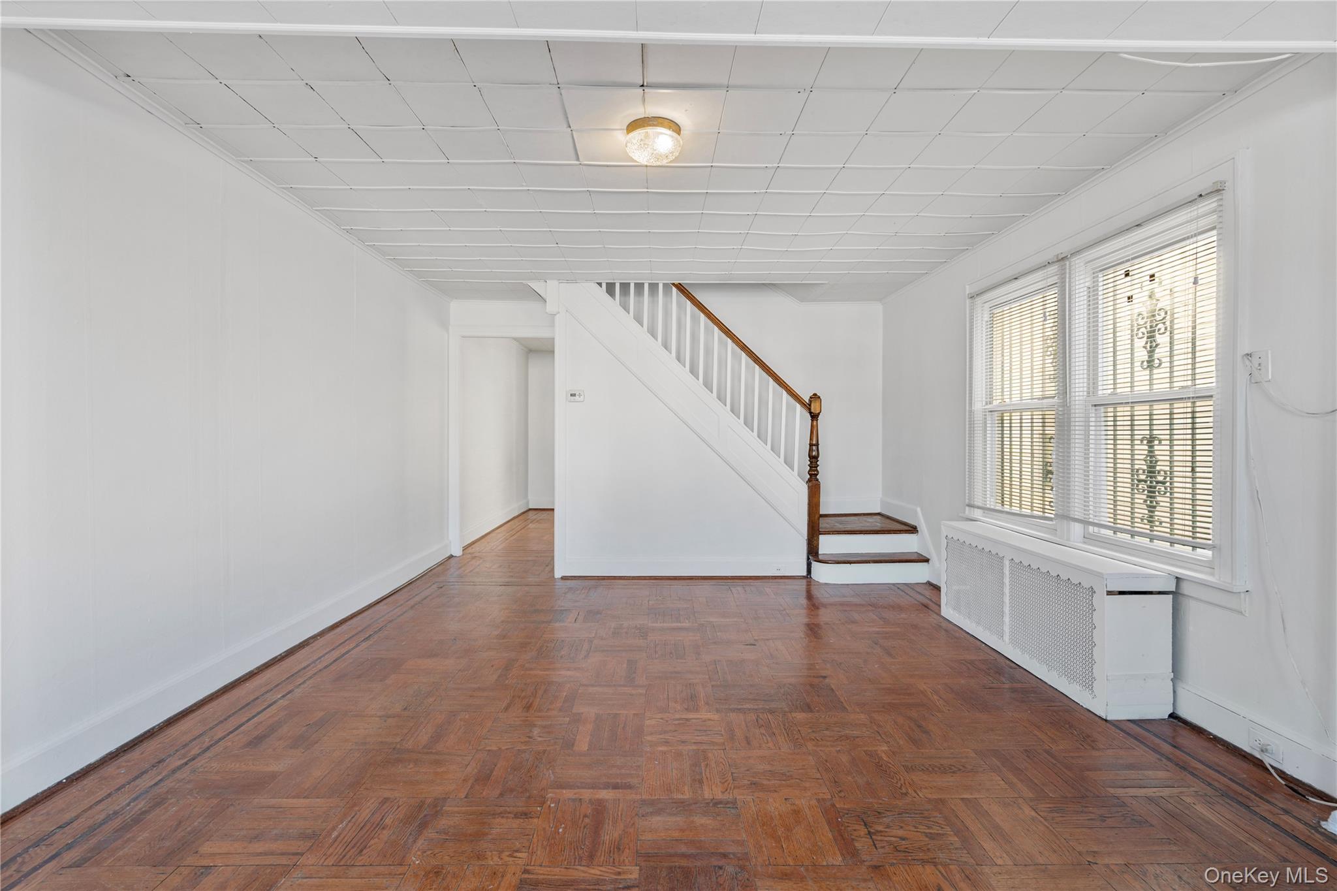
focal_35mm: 16
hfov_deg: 96.7
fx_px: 594
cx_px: 668
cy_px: 446
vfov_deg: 73.7
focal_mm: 16
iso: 200
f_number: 7.1
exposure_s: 1/5
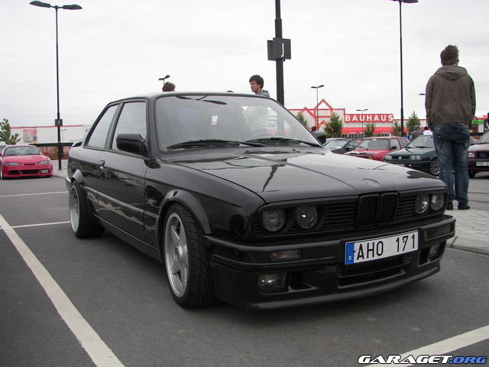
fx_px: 509
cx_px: 244
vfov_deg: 39.7
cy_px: 184
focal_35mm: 36
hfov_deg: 51.4
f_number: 2.8
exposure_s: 1/100
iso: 64
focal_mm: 6
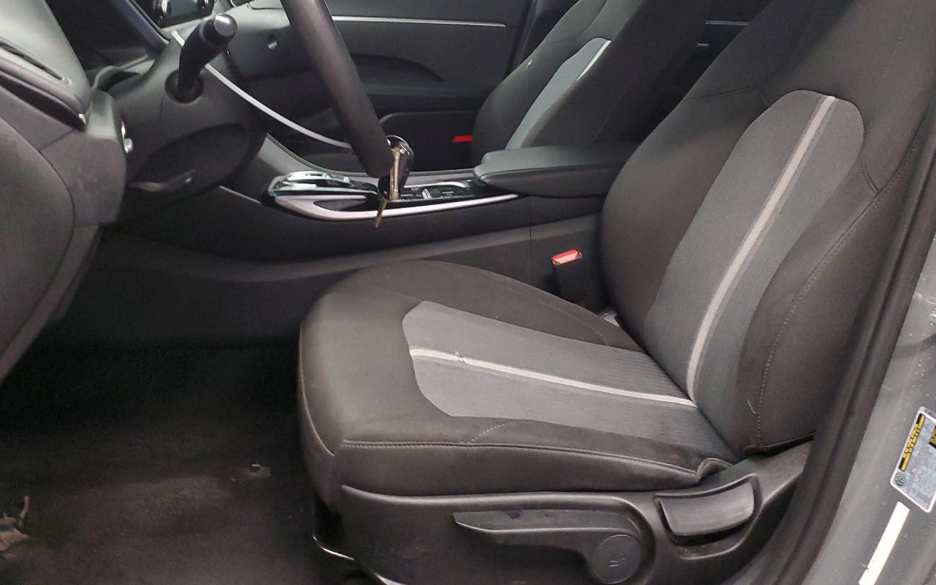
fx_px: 867
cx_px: 474
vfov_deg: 36.9
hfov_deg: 56.7
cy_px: 198
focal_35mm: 34
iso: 289
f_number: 1.5
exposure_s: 1/15
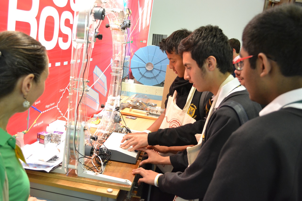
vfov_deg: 36.9
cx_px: 151
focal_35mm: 36
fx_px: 302
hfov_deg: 53.1
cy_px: 100
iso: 1600
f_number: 5
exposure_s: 1/30
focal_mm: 24
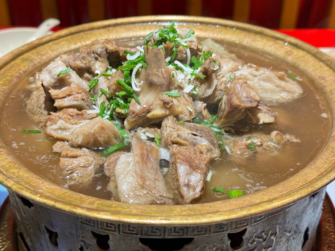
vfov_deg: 30.3
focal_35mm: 48
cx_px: 168
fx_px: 465
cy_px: 126
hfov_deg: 39.7
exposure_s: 1/50
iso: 125
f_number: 1.78
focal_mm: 6.76
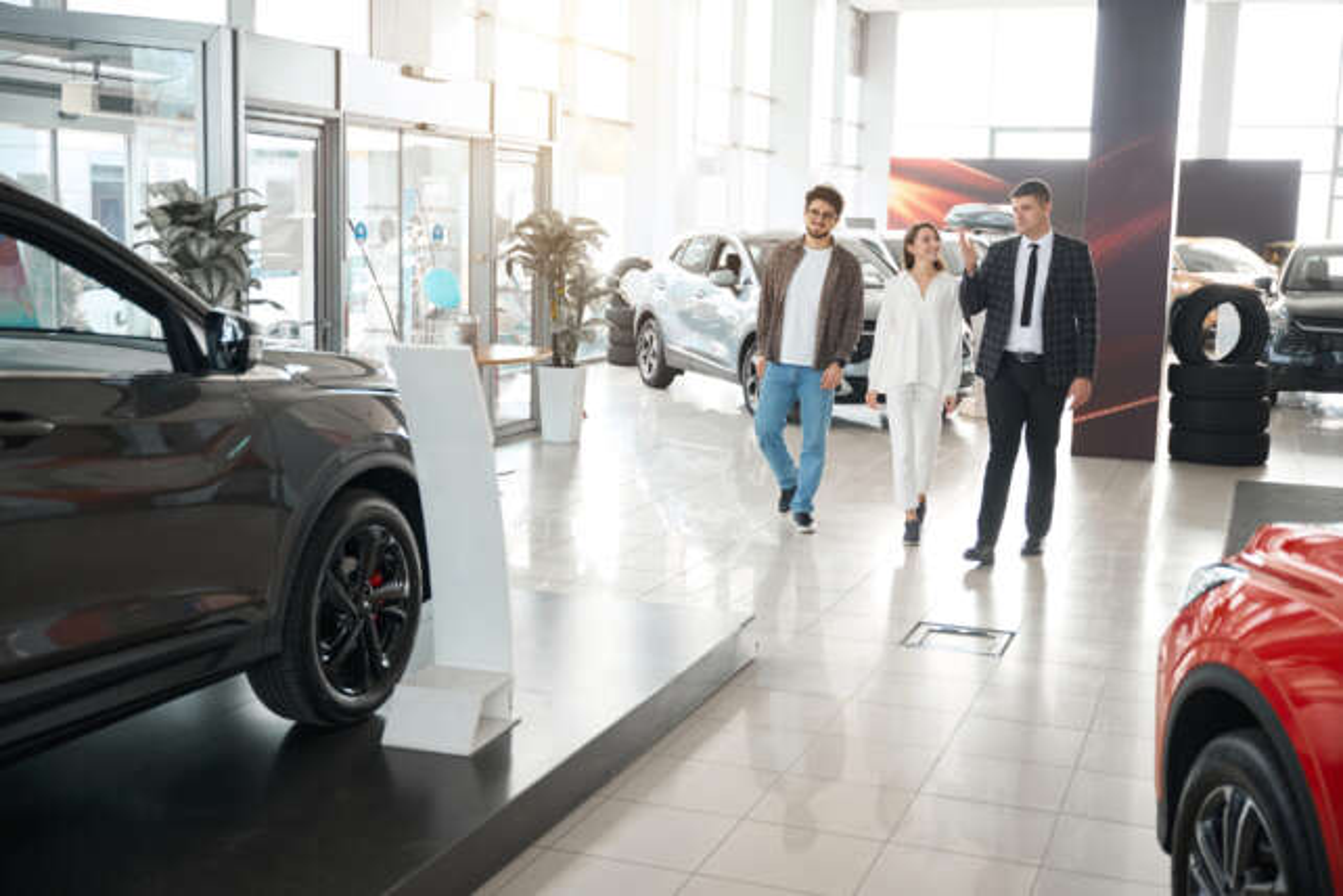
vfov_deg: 32.3
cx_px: 672
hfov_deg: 47.0
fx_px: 1544
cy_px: 448
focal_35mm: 41
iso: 400
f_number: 2.8
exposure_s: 1/250
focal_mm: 41.4
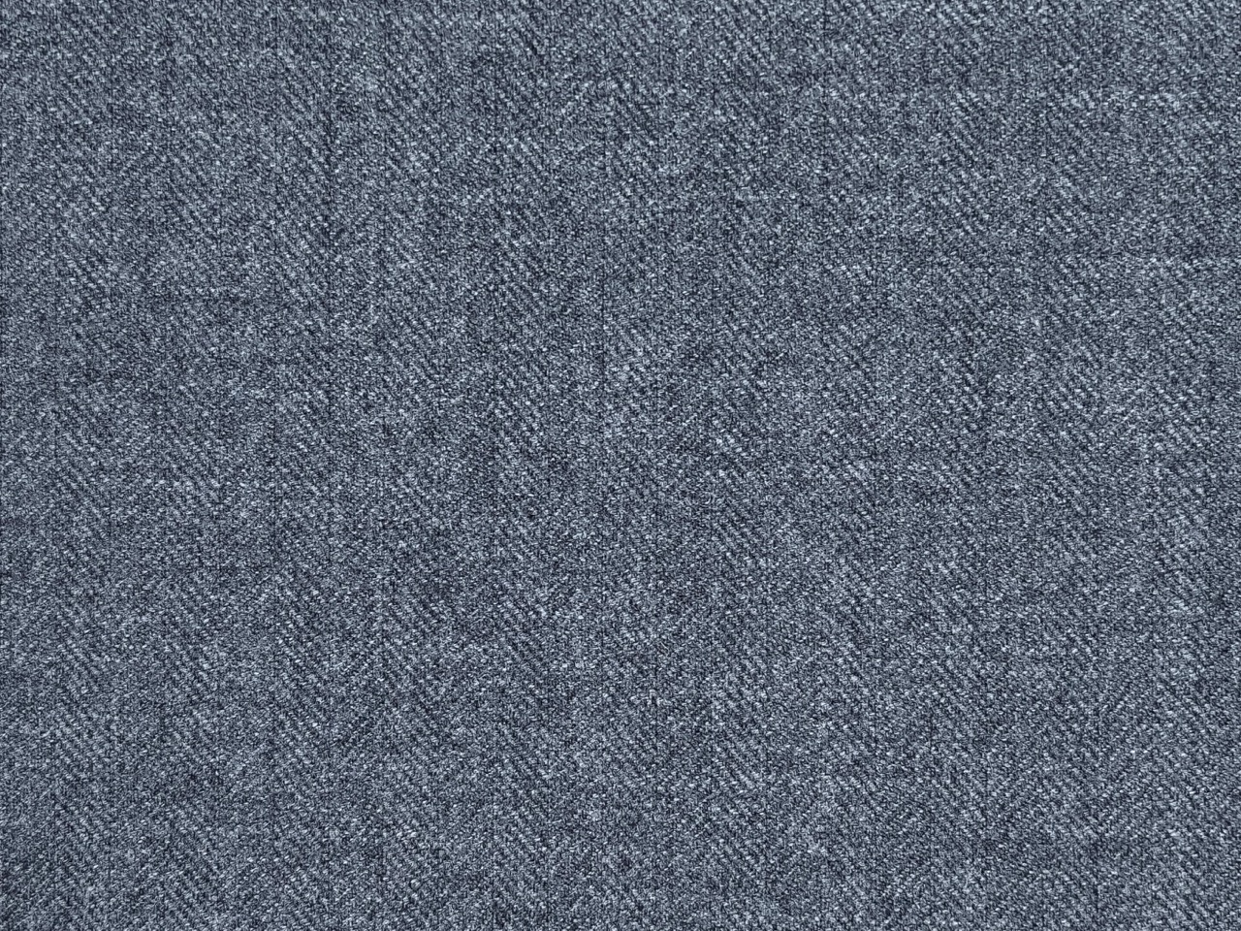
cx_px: 620
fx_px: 2510
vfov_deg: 21.0
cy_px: 466
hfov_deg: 27.8
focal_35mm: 70
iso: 439
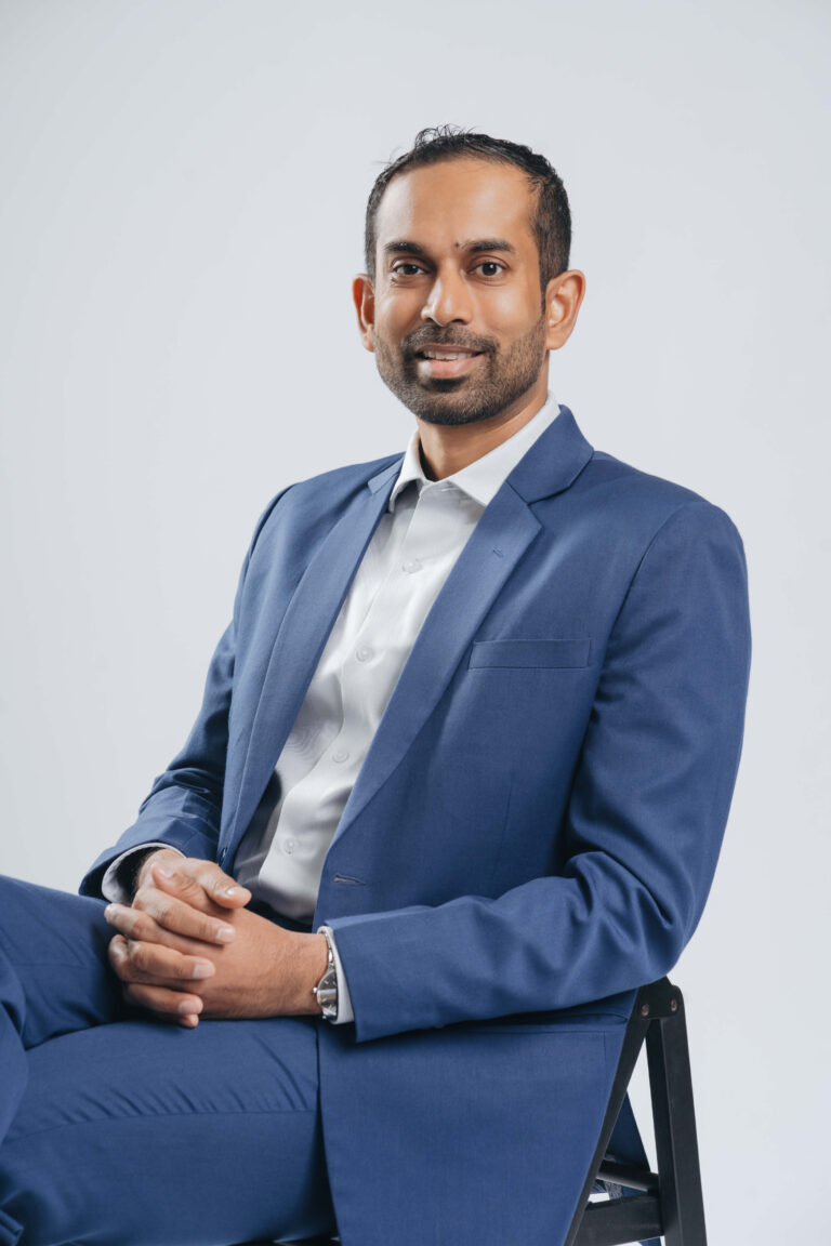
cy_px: 623
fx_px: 2943
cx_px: 416
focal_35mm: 85
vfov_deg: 23.9
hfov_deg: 16.1
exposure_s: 1/125
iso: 250
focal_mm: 85
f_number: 8
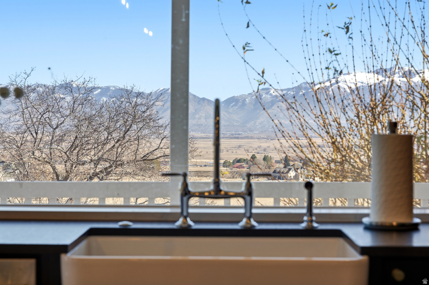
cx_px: 214
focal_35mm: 75
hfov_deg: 27.0
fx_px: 893
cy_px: 142
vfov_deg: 18.2
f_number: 8
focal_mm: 75
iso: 100
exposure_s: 1/2500
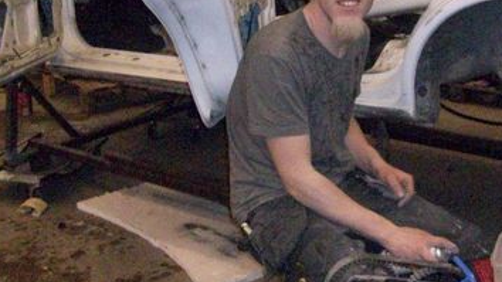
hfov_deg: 30.7
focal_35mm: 67
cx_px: 394
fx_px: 892
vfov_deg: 17.8
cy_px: 60
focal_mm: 5.7
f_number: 2.8
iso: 800
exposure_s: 1/128
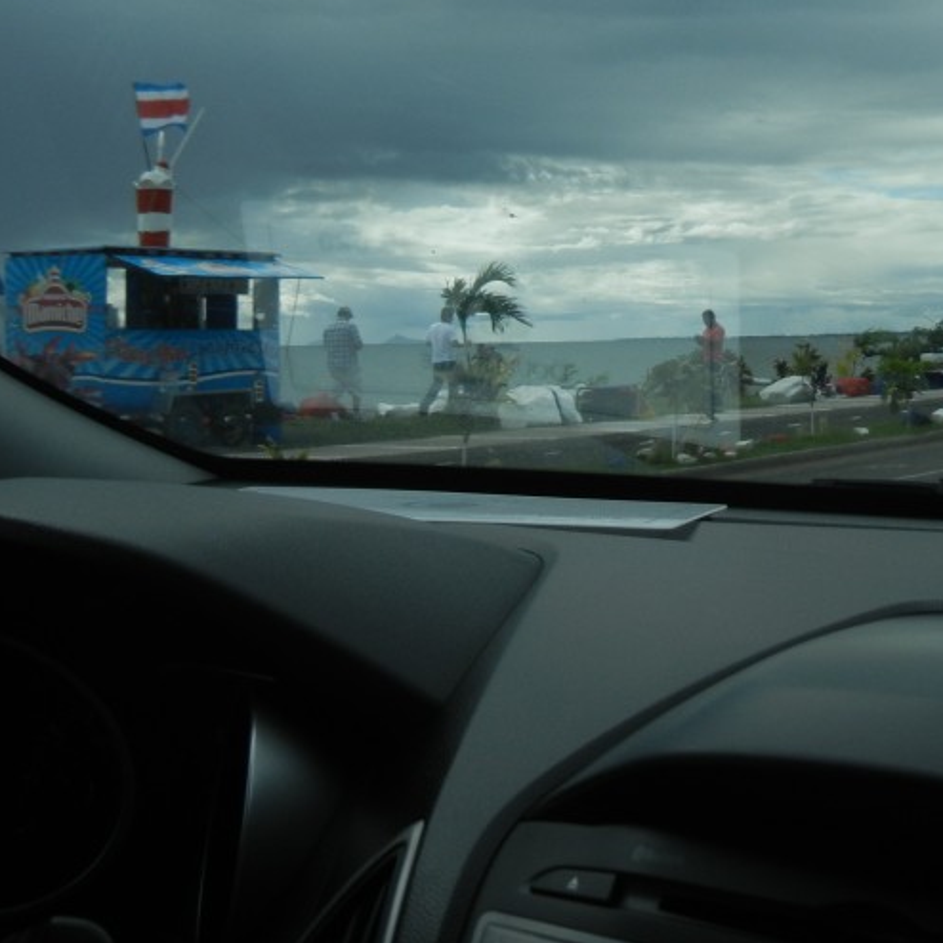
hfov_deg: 30.9
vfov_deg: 30.5
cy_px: 214
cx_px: 624
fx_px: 1695
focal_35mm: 55
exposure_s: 1/487
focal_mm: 5.4
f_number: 7
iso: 160
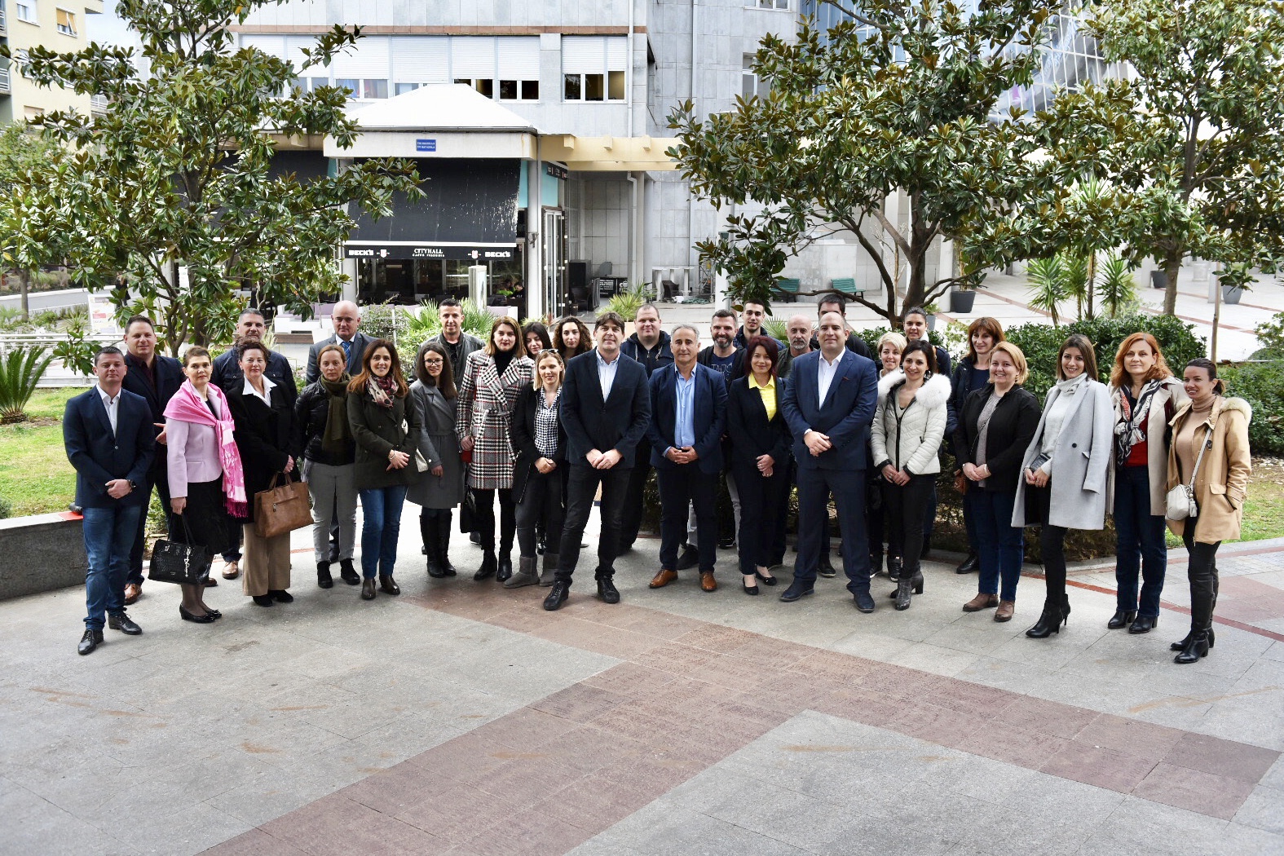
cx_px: 642
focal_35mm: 35
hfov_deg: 54.4
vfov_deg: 37.9
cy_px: 428
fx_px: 1248
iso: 1600
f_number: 4
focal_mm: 35
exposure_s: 1/640
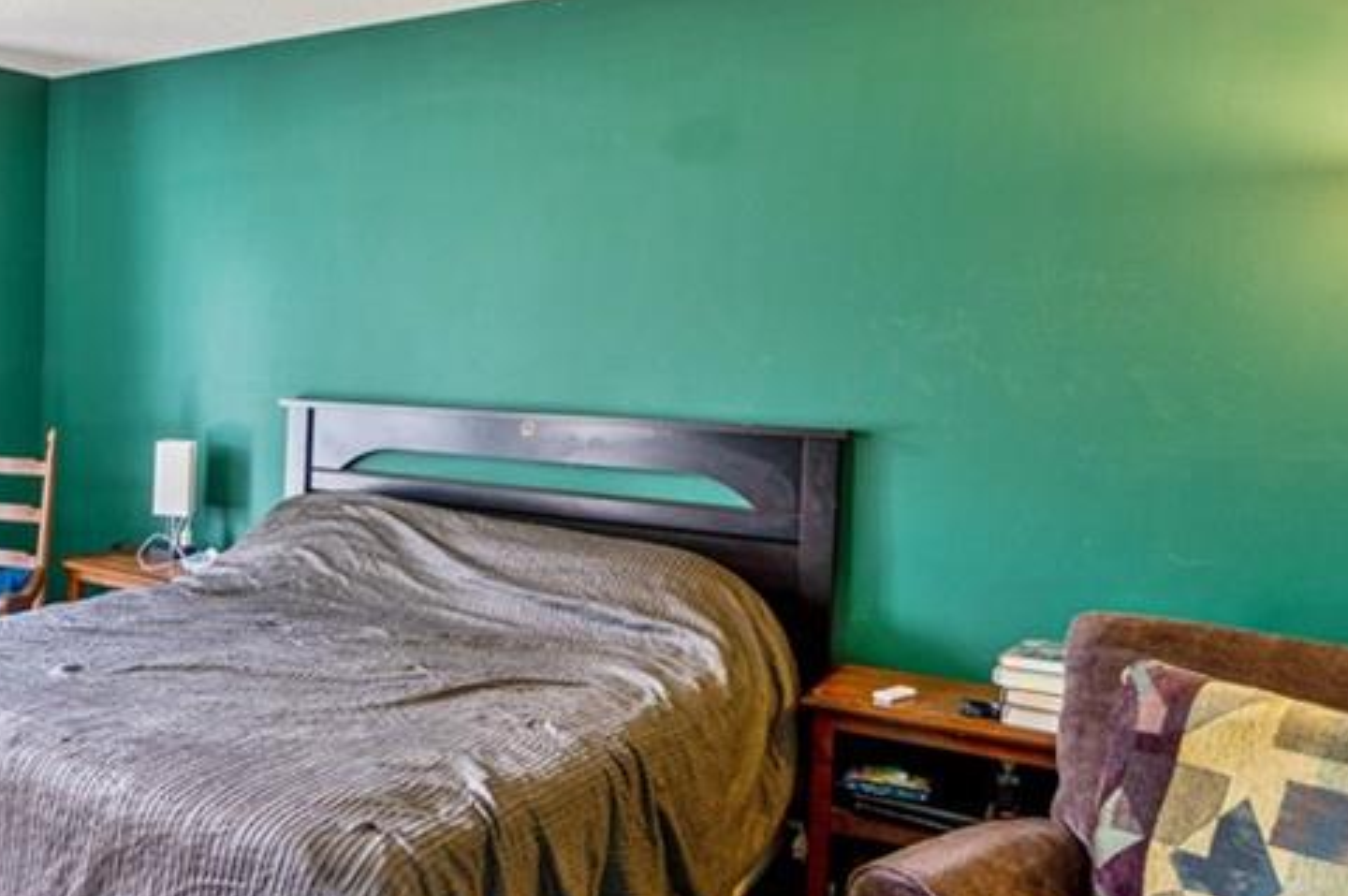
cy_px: 274
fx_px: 1197
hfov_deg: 50.7
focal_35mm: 32
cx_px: 90
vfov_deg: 40.3
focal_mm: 10
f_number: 5
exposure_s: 1/40
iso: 320
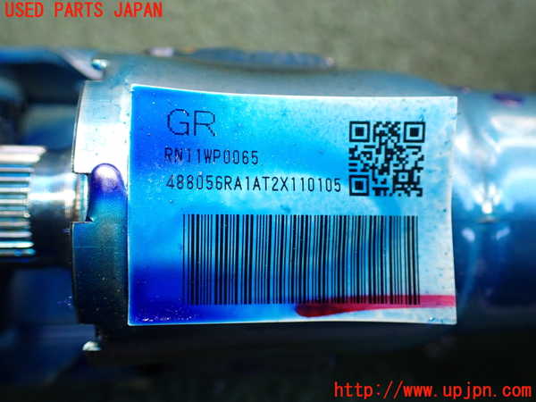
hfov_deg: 60.0
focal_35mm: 30
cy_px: 201
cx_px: 268
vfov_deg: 46.8
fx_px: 465
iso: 200
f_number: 2.3
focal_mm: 5.4
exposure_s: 1/125
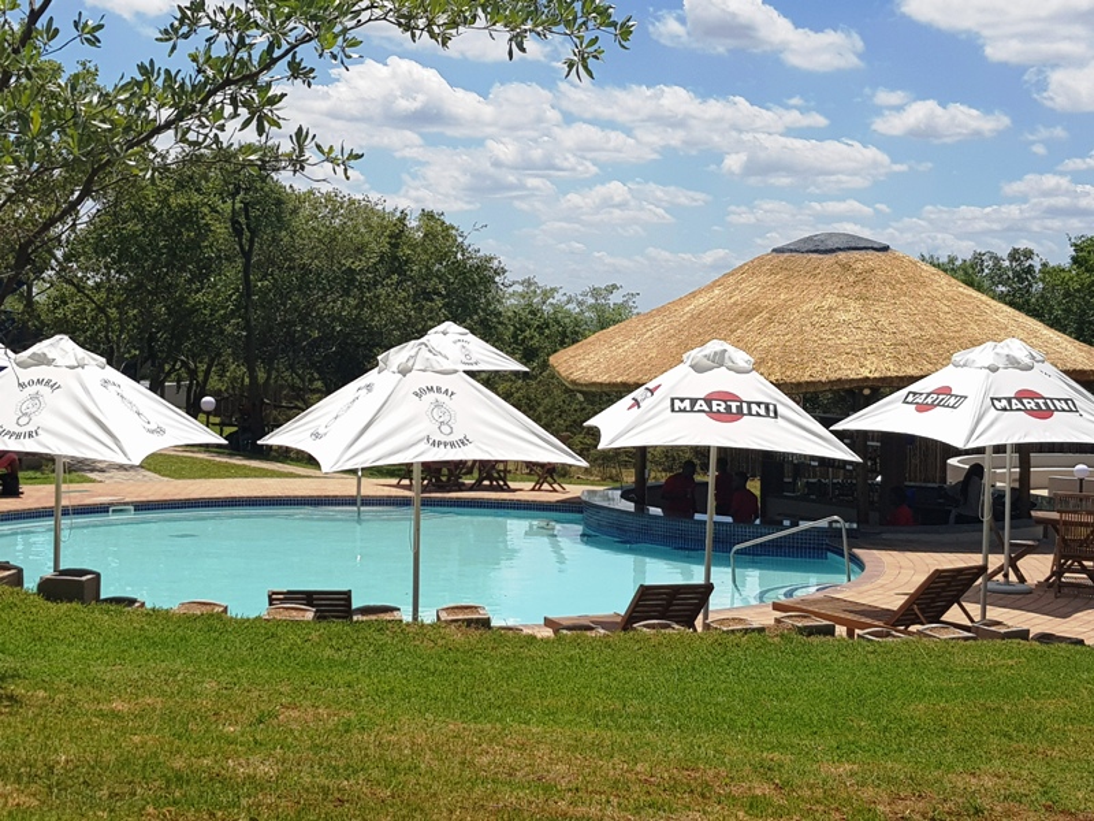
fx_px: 822
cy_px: 410
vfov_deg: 53.1
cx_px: 547
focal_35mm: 26
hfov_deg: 67.3
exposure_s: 1/3368
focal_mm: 4.2
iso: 40
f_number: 1.7
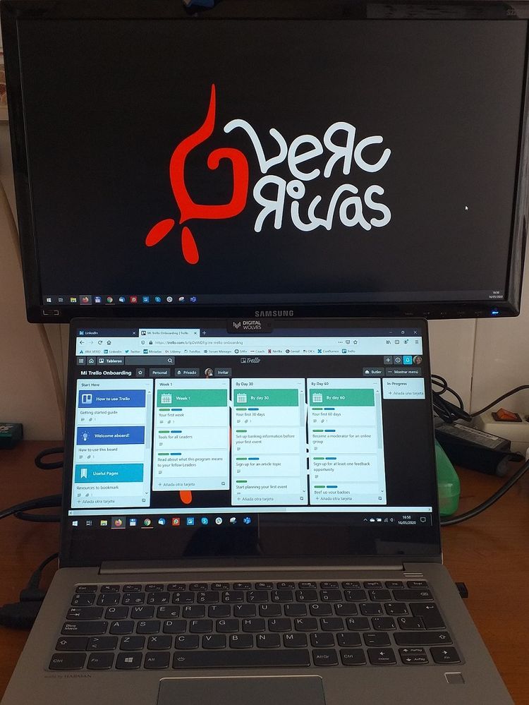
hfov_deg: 53.1
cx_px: 264
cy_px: 352
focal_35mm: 26
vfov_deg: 67.3
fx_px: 529
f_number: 1.9
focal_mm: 3.6
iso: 80
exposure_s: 1/50
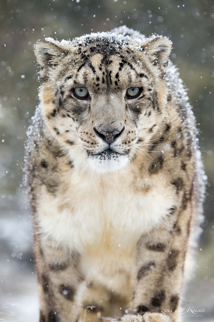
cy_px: 161
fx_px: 1963
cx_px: 107
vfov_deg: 9.4
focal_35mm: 220
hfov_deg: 6.2
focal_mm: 220
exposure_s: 1/500
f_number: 7.1
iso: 1400
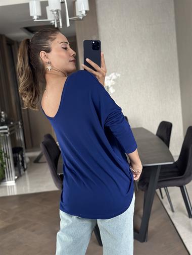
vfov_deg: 39.6
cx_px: 96
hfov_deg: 30.3
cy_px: 128
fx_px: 355
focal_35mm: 48
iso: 320
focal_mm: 6.86
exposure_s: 1/60
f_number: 1.78
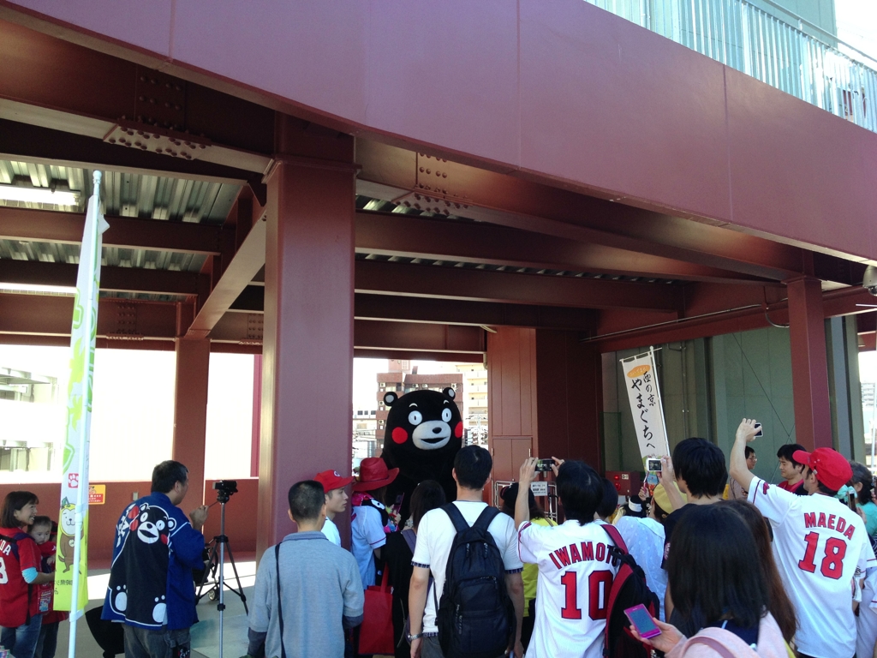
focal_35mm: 35
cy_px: 329
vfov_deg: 40.7
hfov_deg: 52.6
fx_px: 887
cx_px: 438
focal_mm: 4.28
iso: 50
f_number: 2.4
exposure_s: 1/143
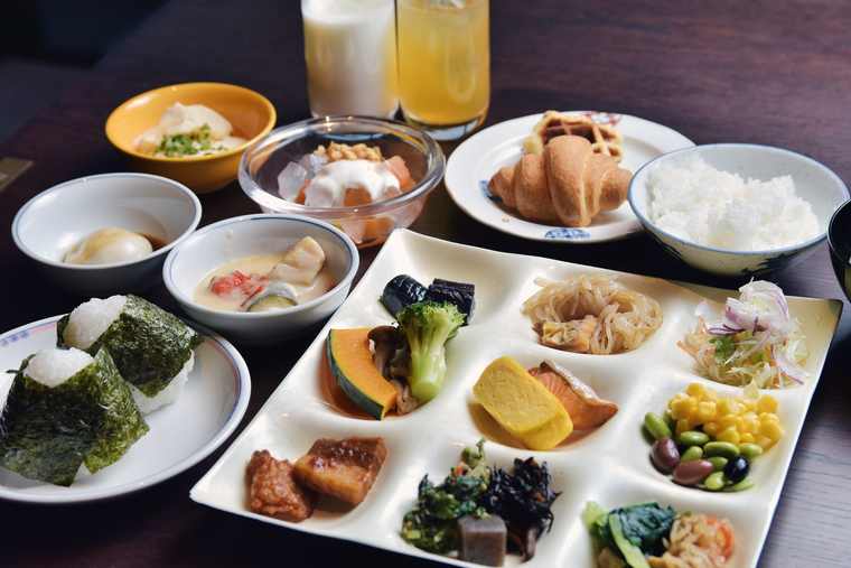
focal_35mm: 75
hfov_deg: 27.0
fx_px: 1773
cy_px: 284
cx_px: 426
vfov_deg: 18.2
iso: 100
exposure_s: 1/250
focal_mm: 50
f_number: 4.5
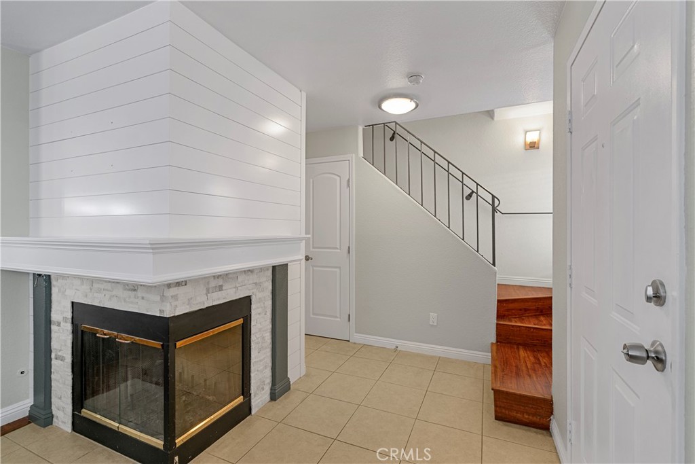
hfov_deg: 96.7
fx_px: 309
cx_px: 348
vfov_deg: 73.8
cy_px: 232
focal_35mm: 16
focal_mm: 16
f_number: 6.3
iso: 250
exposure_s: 1/4
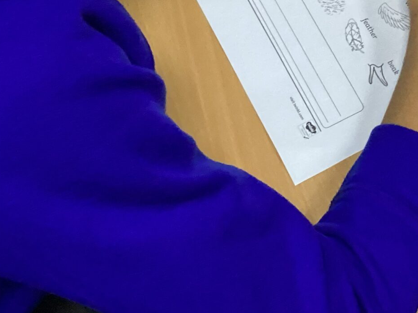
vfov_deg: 16.8
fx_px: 1026
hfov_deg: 22.2
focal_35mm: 85
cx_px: 409
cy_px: -30
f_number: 2.4
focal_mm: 3.3
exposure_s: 1/60
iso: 320
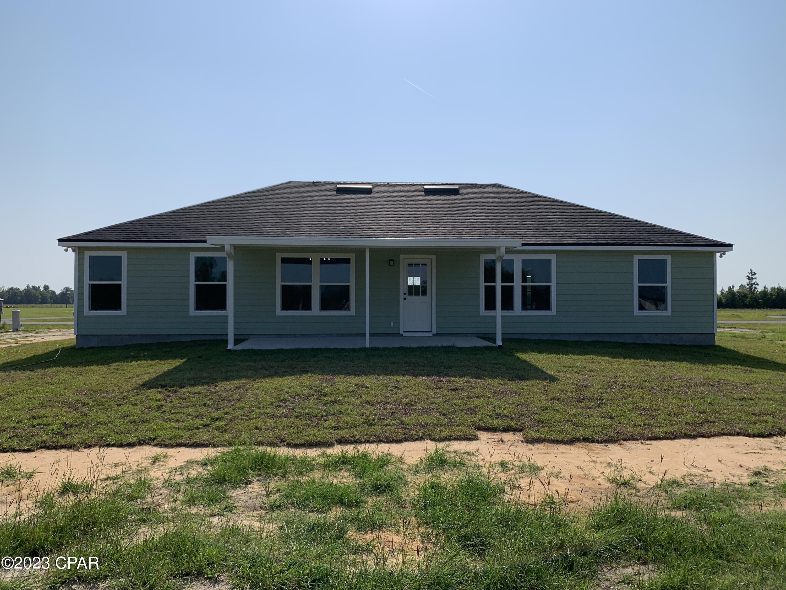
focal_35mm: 26
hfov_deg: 67.3
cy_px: 295
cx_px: 393
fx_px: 590
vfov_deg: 53.1
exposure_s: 1/6061
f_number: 1.8
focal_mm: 4.25
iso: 25
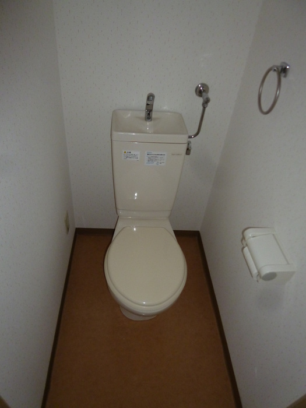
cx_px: 153
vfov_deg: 71.6
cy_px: 204
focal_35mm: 24
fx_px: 283
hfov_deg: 56.8
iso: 250
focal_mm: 4.3
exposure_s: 1/60
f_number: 2.5
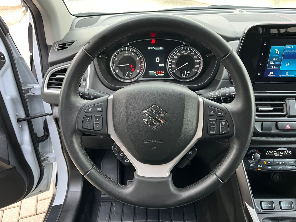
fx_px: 222
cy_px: 111
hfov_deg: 67.3
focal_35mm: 26
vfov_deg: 53.1
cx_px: 148
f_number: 1.6
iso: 200
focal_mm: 5.1
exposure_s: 1/60
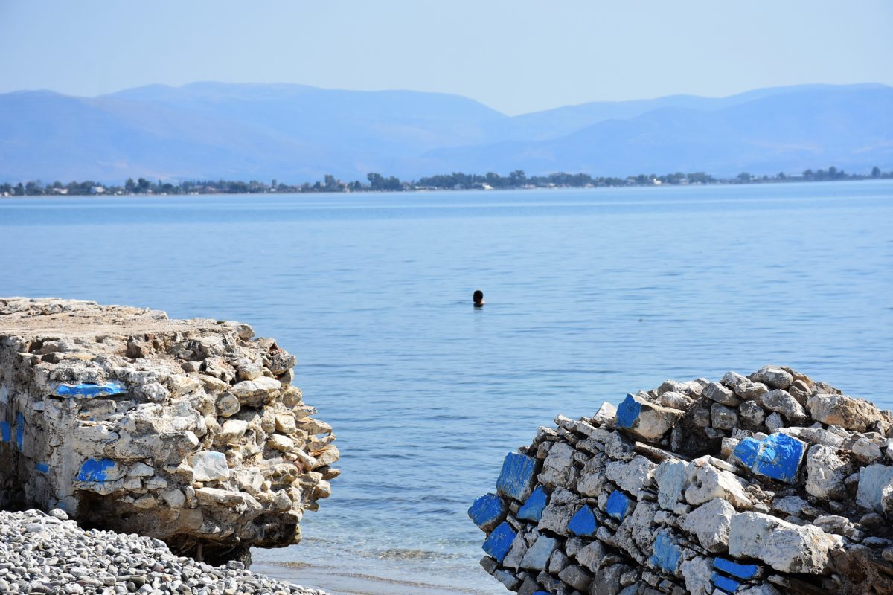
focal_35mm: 112
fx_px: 2790
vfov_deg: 12.2
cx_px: 446
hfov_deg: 18.2
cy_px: 298
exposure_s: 1/1250
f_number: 9
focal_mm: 75
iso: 500
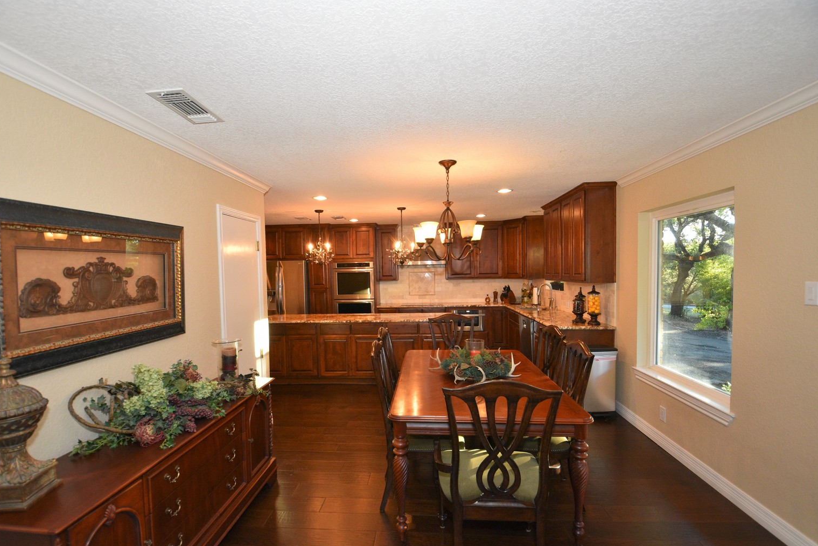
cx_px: 403
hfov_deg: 96.7
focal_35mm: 16
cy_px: 280
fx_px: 364
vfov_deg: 73.7
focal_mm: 10
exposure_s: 1/125
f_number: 4
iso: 900
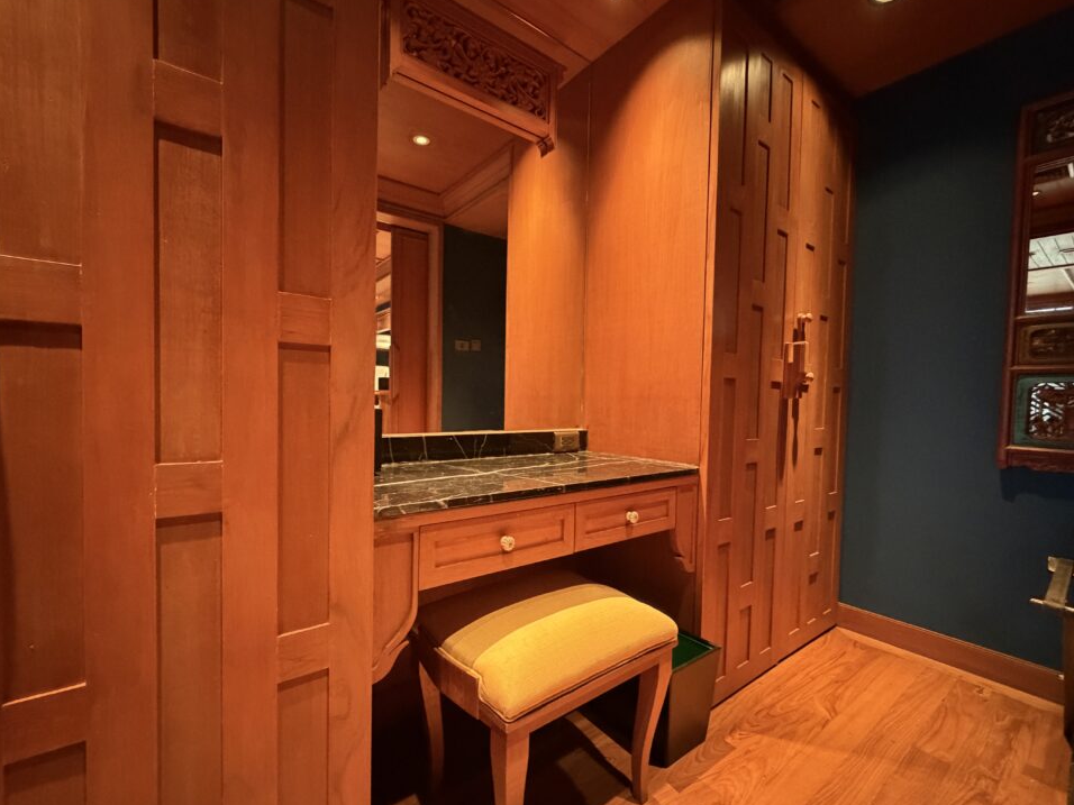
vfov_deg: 81.7
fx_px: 465
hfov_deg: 98.1
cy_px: 415
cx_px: 517
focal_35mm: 15
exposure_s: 1/50
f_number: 2.2
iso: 1250
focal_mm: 2.22
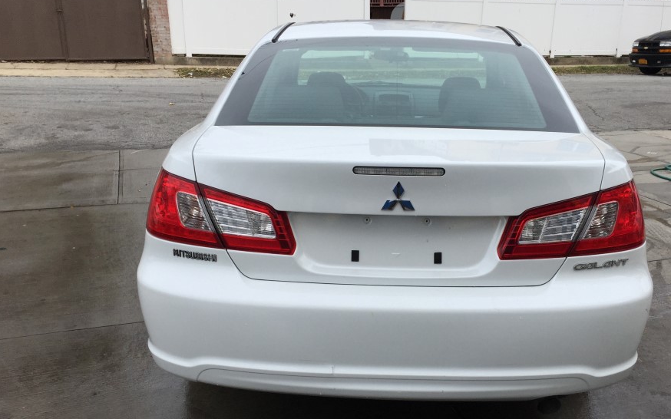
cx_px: 378
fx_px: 658
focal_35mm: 36
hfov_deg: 53.9
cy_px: 247
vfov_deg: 35.2
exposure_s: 1/1068
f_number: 2.2
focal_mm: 4.15
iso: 32
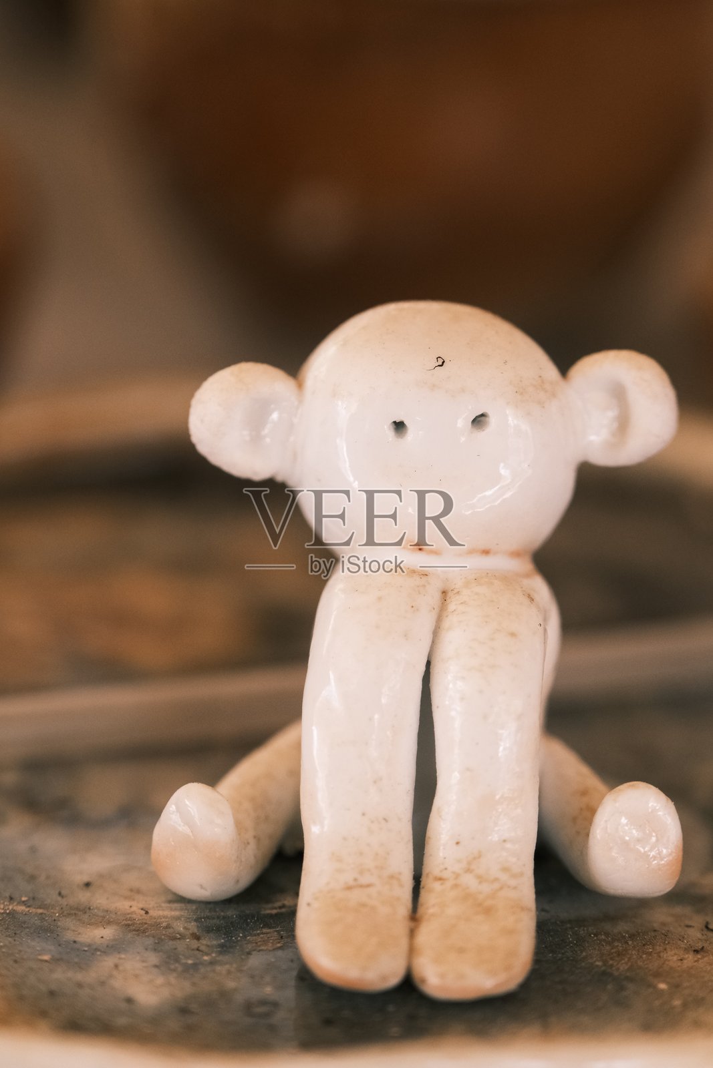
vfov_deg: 17.1
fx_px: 3564
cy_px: 534
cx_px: 356
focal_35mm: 120
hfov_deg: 11.4
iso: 1600
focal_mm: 80
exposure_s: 1/240
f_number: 4
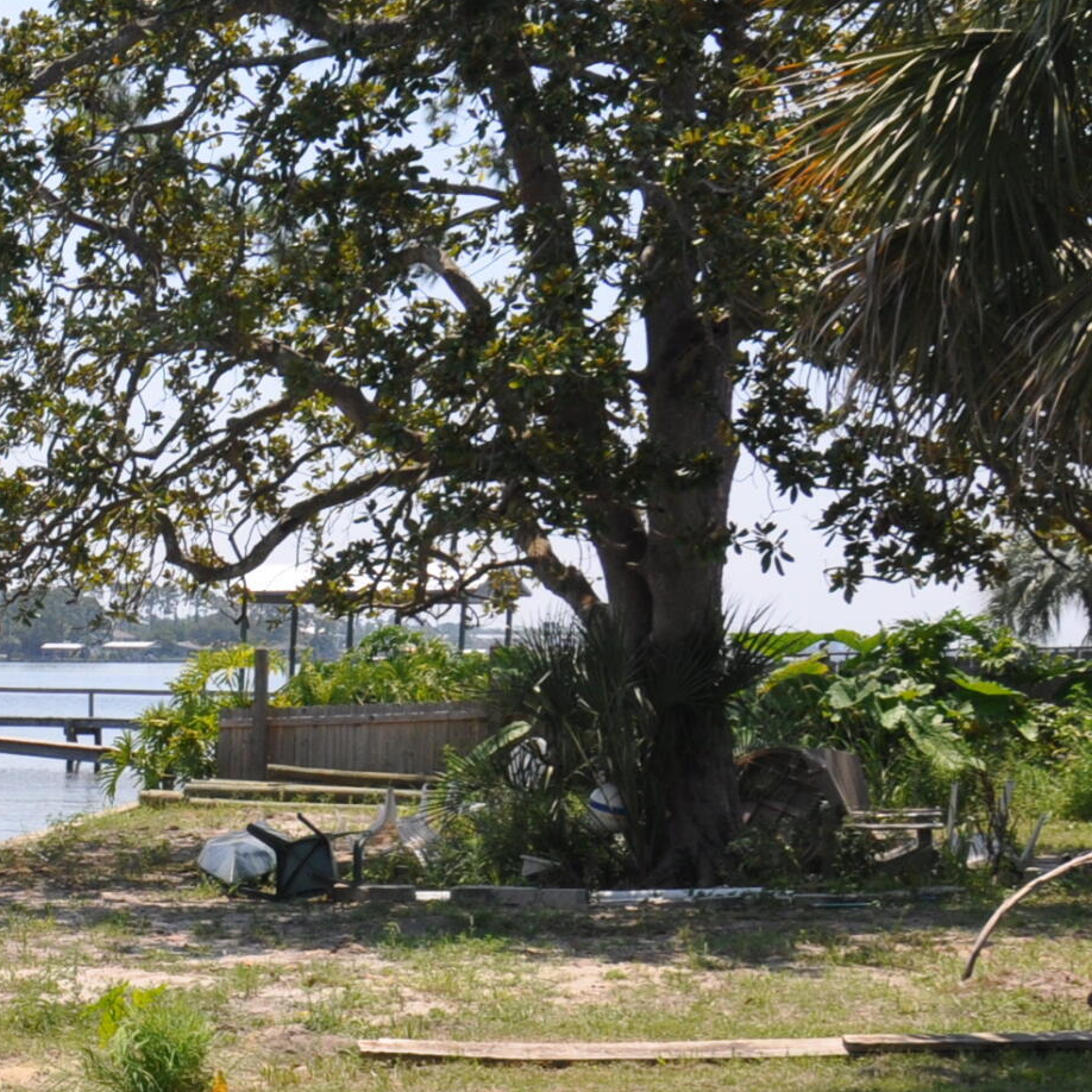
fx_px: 3119
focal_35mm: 87
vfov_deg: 19.6
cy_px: 920
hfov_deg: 17.8
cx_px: -548
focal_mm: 21
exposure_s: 1/500
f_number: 11
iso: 400
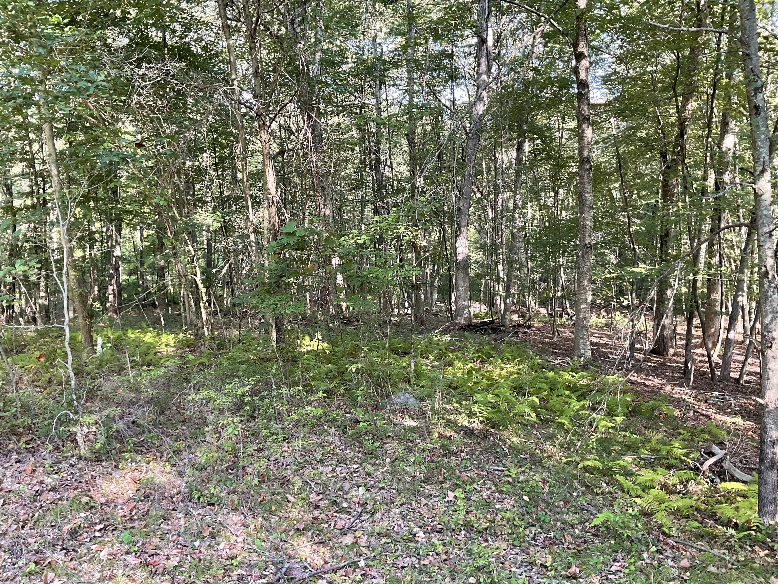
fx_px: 652
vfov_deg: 48.2
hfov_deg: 61.7
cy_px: 292
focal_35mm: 29
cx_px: 389
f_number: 1.8
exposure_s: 1/60
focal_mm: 3
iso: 64
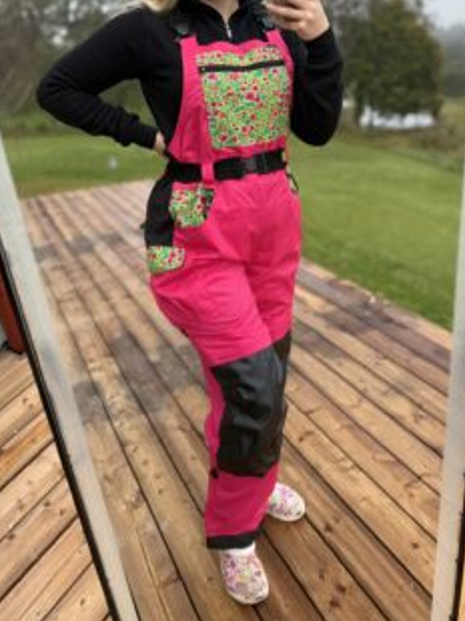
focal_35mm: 31
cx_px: 265
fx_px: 556
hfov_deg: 45.3
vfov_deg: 57.8
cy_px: 238
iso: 80
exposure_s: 1/665
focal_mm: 6.76
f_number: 1.78
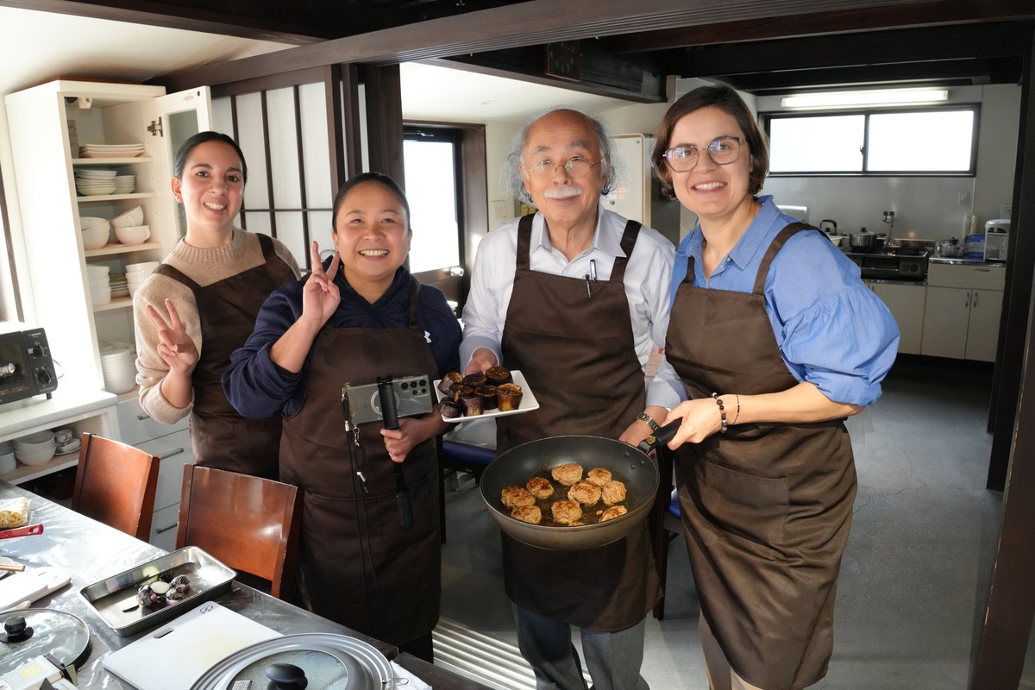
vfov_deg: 51.3
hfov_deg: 71.5
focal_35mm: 25
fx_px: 719
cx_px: 518
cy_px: 345
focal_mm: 25
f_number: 8
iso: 5000
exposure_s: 1/100
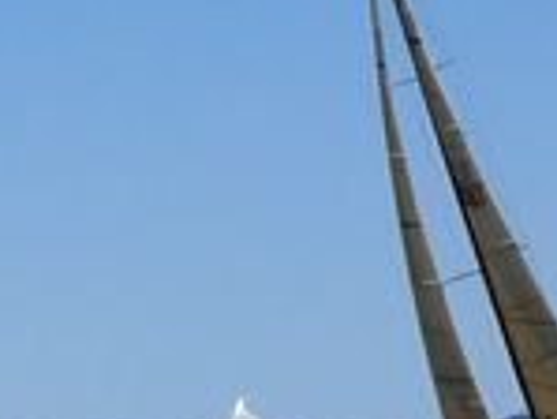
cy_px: 370
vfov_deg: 3.8
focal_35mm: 391
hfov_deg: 5.0
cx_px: -393
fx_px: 6297
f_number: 5.6
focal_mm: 12.2
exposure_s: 1/1000
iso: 100
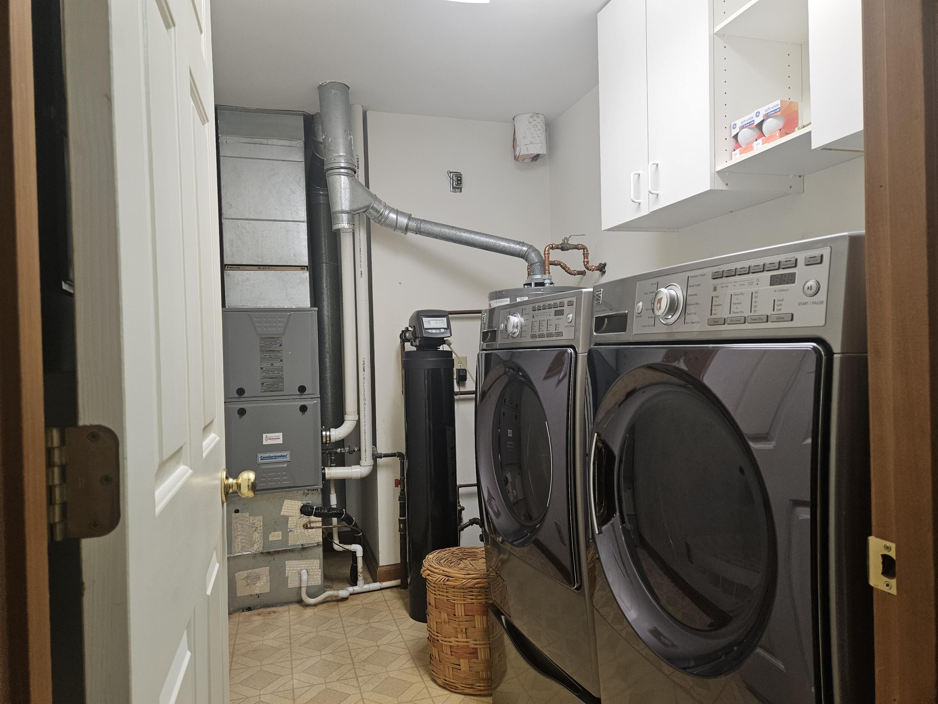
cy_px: 352
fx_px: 623
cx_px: 469
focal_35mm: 23
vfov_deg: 58.9
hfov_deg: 73.9
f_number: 1.8
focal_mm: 5.4
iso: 320
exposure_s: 1/120
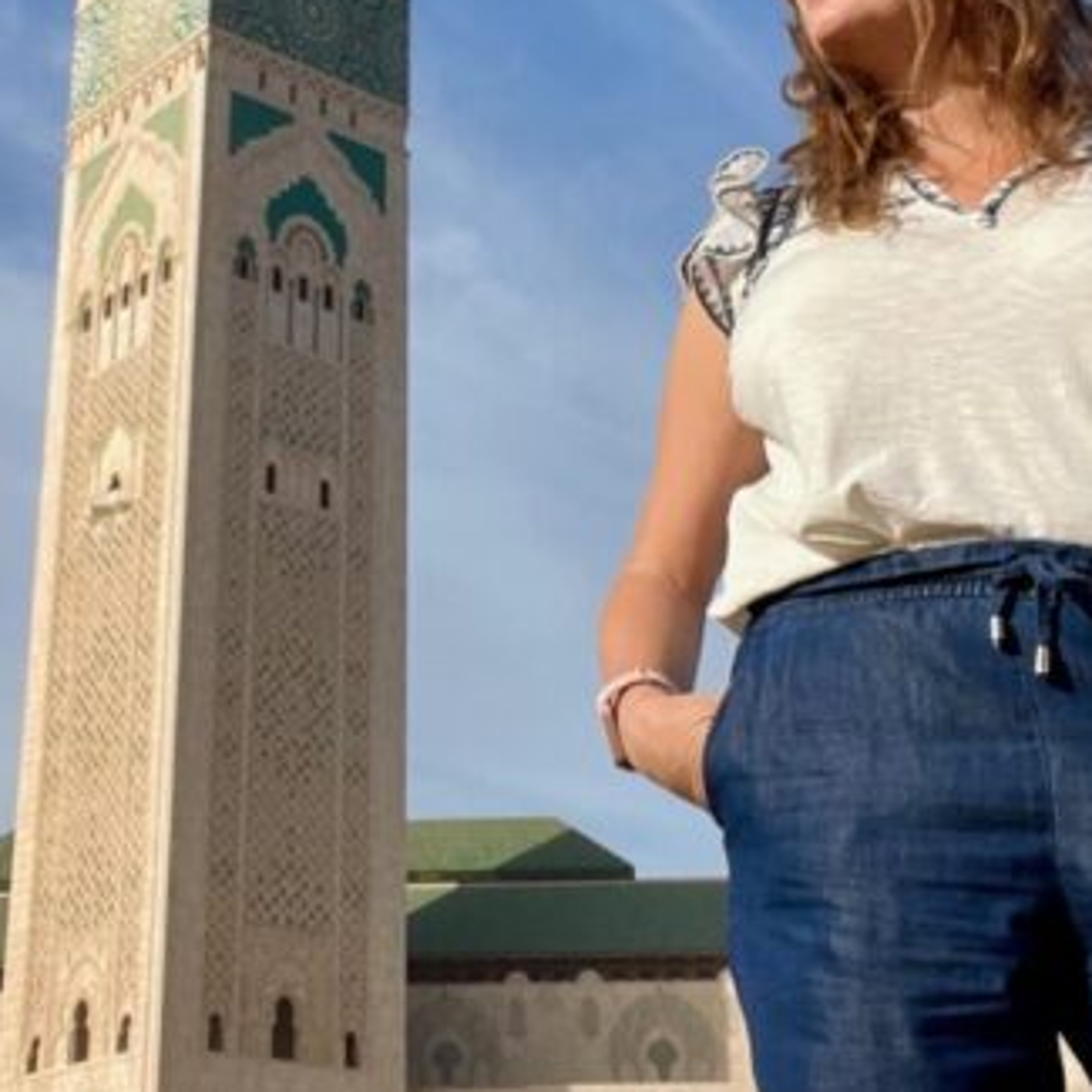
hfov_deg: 26.8
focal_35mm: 64
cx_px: 420
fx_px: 2284
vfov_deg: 26.7
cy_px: 360
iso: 25
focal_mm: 2.71
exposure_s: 1/1739
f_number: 2.2
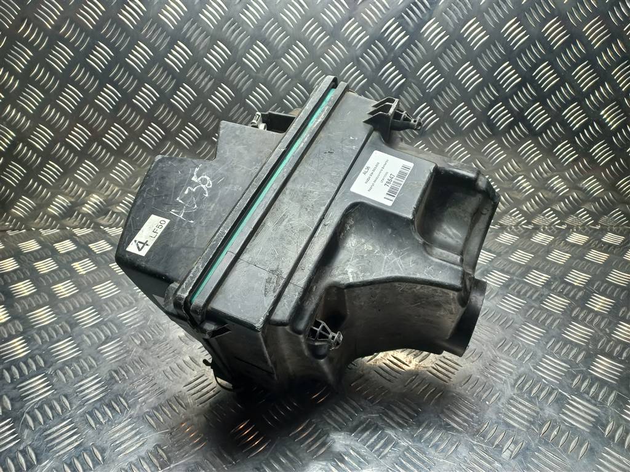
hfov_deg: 69.4
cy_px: 236
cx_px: 315
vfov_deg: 54.9
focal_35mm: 25
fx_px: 455
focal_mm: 4.6
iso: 50
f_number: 1.8
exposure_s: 1/50
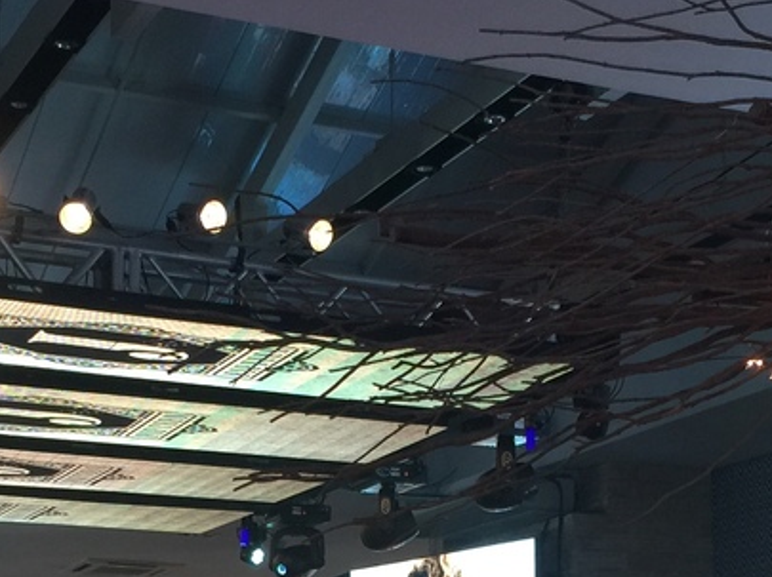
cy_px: 697
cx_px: 419
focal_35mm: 86
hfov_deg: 22.8
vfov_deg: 16.4
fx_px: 1916
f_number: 2.2
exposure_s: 1/30
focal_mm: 4.15
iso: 40
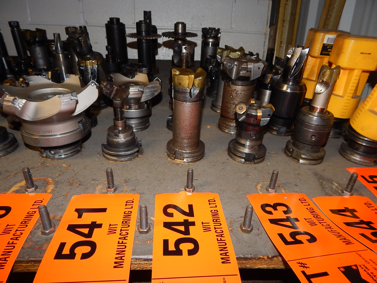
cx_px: 188
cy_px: 142
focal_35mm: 22
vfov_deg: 61.1
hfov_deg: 76.4
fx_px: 240
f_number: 3
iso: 200
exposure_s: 1/30
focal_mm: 4
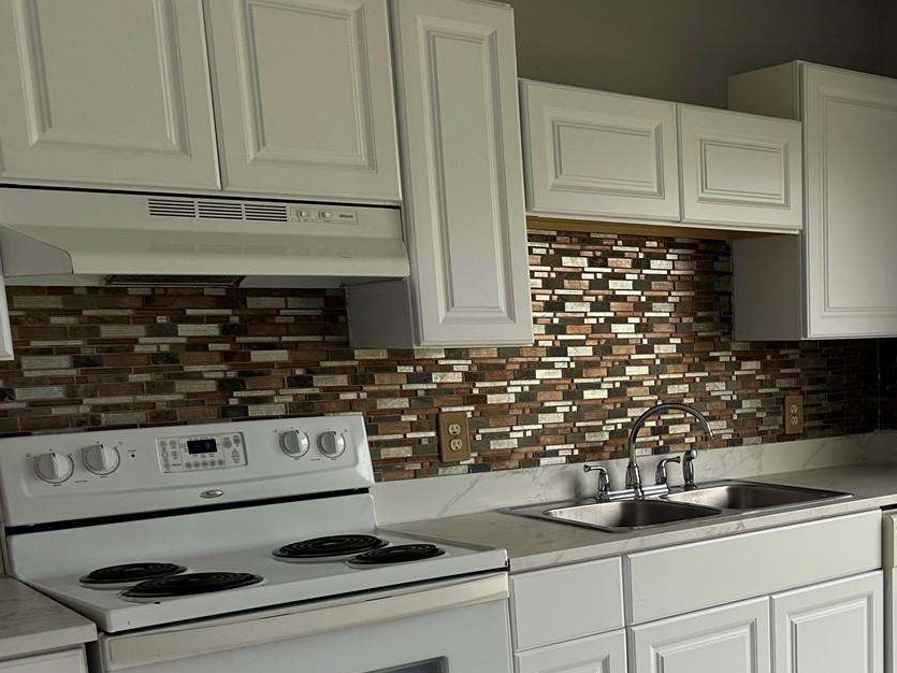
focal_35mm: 46
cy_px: 556
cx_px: 790
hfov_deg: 38.7
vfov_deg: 30.6
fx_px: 1192
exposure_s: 1/590
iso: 80
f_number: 1.78
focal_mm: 6.86
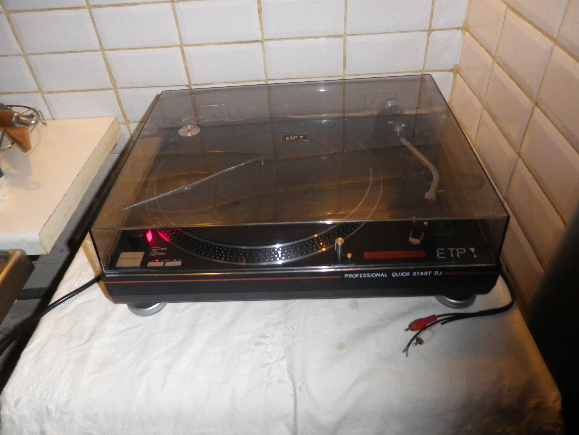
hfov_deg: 69.4
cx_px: 290
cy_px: 218
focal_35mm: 25
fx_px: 418
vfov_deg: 54.9
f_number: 3.5
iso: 400
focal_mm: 4.5
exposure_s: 1/50
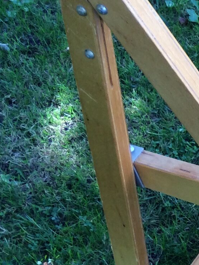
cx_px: 416
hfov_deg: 11.7
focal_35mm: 111
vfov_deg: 17.2
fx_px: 850
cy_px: 287
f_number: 2.4
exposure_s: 1/50
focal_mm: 3.3
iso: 32
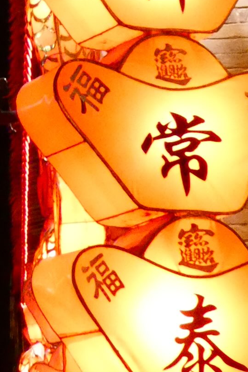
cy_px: 82
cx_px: -139
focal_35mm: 176
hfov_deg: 7.6
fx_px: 1819
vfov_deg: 11.6
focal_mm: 6.7
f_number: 3.7
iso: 1000
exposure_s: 1/80
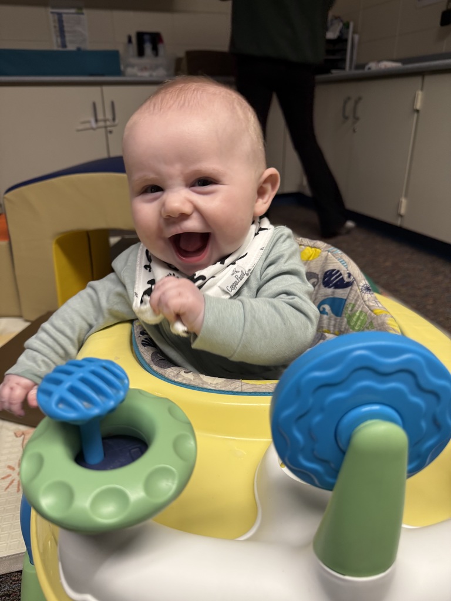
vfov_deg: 71.6
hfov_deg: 56.8
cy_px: 300
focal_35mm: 24
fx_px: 417
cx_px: 226
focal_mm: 6.76
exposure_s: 1/60
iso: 160
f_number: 1.78
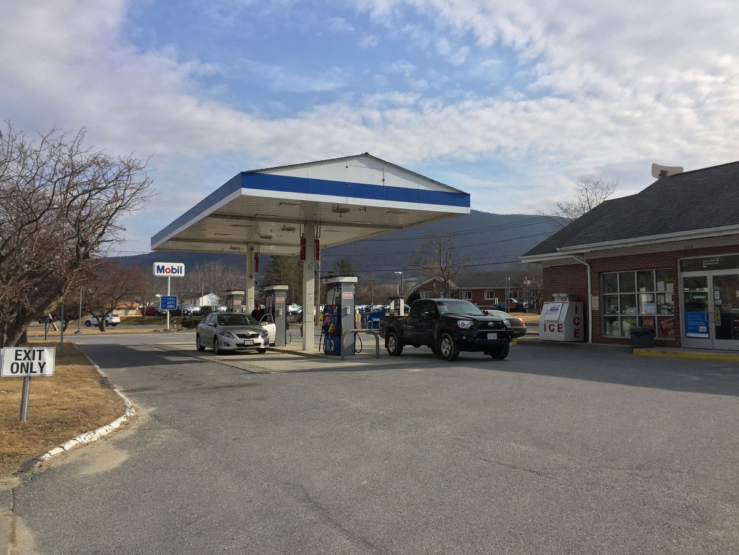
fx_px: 619
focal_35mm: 29
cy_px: 278
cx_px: 370
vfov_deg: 48.2
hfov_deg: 61.7
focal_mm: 4.15
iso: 32
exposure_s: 1/2475
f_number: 2.2
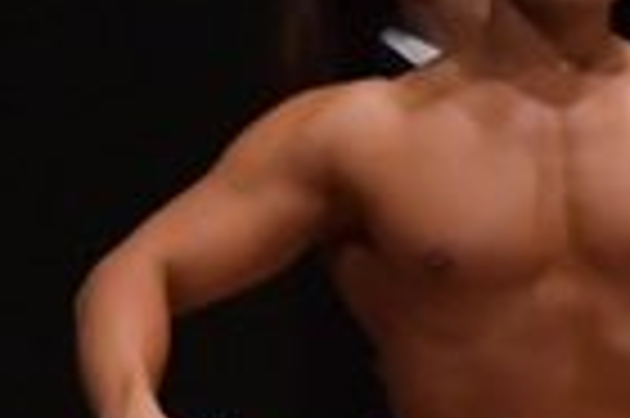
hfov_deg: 1.3
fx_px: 27548
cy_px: 778
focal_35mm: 1576
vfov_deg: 0.9
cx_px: 799
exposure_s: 1/400
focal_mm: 190
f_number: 5.6
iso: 6400
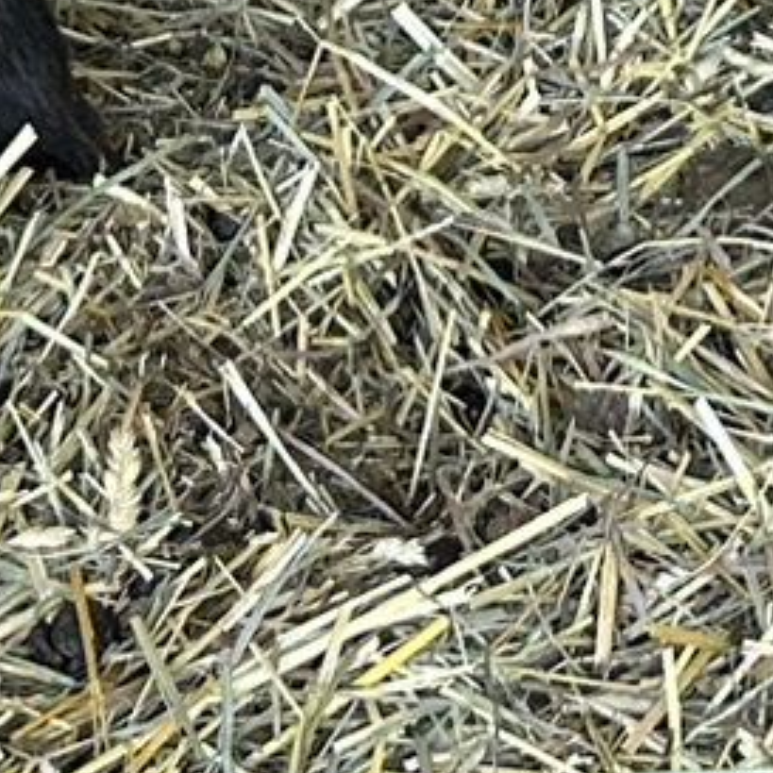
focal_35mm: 159
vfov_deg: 9.9
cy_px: -951
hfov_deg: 10.8
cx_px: 932
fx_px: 4017
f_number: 1.78
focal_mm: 6.86
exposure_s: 1/426
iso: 80
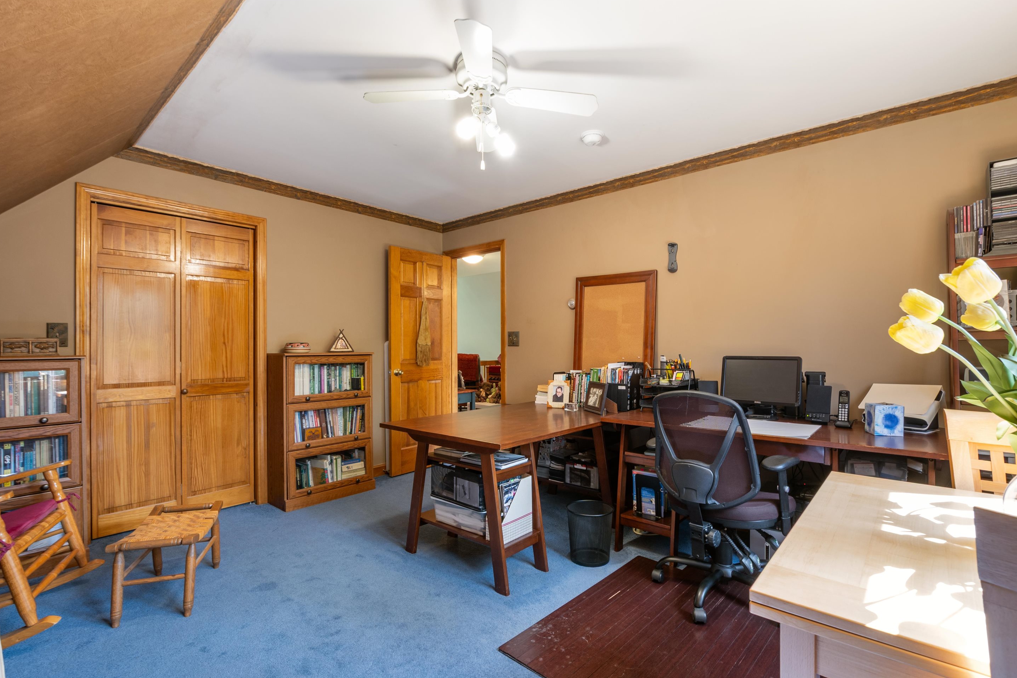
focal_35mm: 16
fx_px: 452
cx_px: 521
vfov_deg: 73.7
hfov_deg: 96.7
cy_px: 346
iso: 100
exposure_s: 1/1.25
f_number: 8
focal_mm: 10
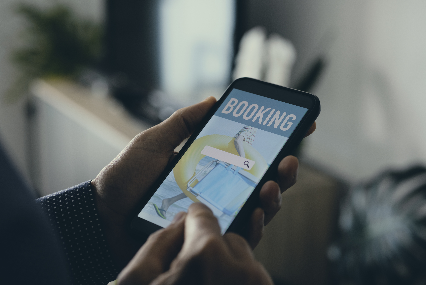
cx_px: 213
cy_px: 142
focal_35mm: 60
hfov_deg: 33.4
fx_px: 710
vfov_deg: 22.6
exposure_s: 1/125
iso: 400
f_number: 4.5
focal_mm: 60
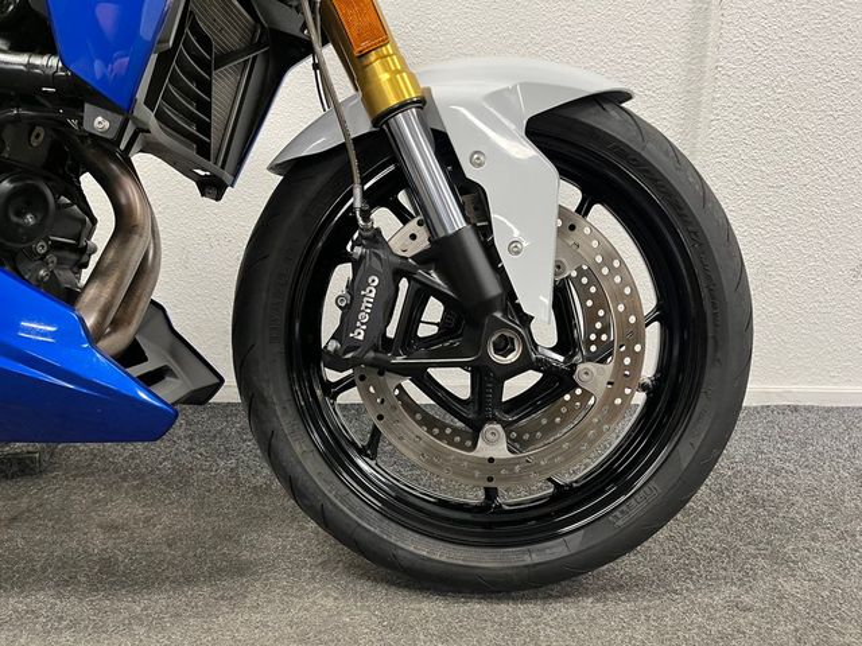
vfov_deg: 53.1
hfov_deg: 67.3
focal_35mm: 26
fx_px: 647
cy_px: 323
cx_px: 431
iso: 200
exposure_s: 1/50
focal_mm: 5.1
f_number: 1.6
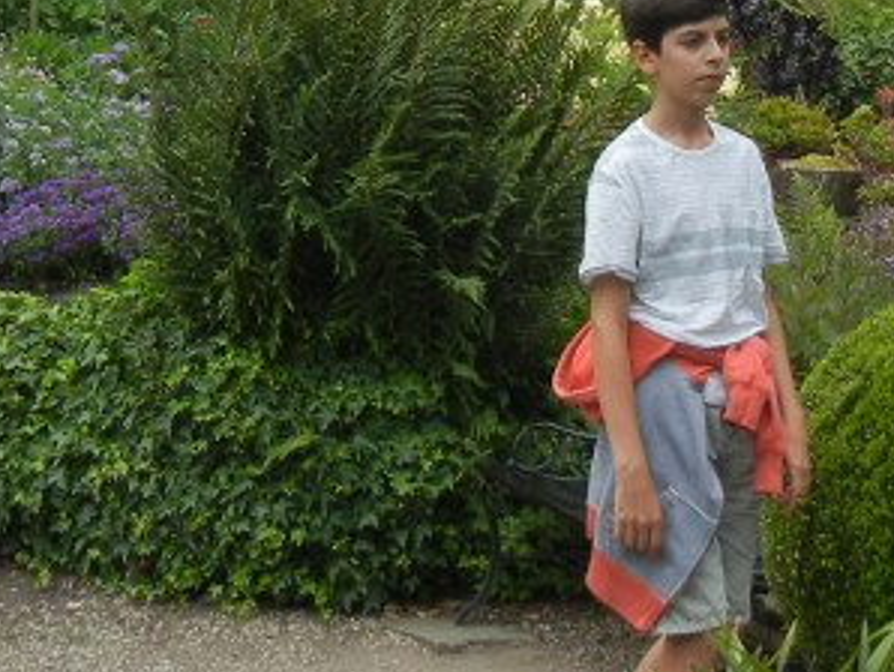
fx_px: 2662
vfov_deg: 14.1
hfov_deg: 19.1
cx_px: 516
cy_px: -72
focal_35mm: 103
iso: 160
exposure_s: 1/502
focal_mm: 5.4
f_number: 3.5
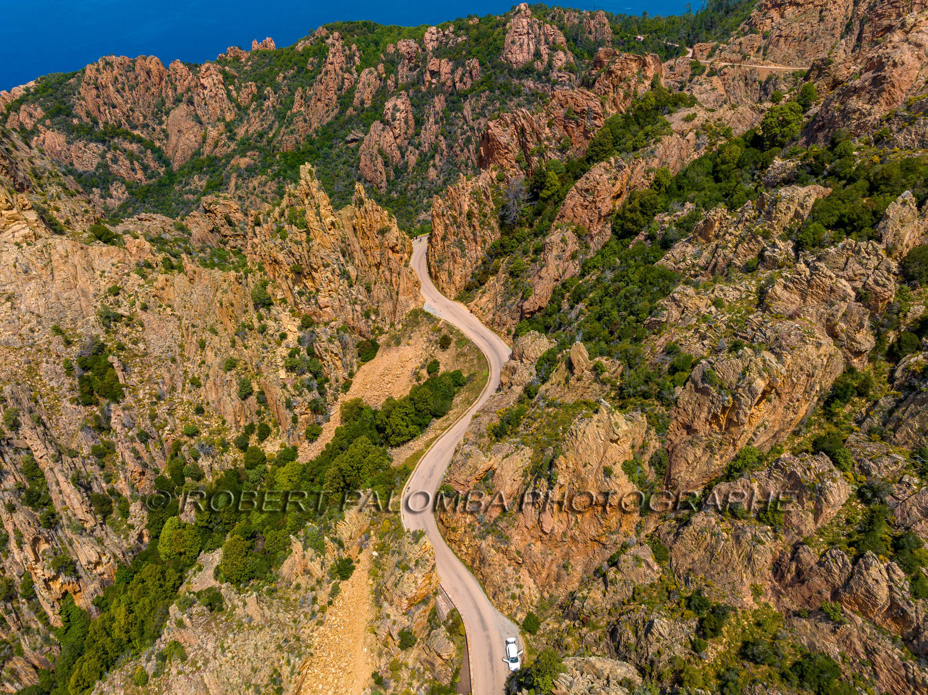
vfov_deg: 56.8
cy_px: 348
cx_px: 464
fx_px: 643
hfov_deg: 71.6
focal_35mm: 24
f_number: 11
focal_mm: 12.3
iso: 100
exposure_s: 1/160
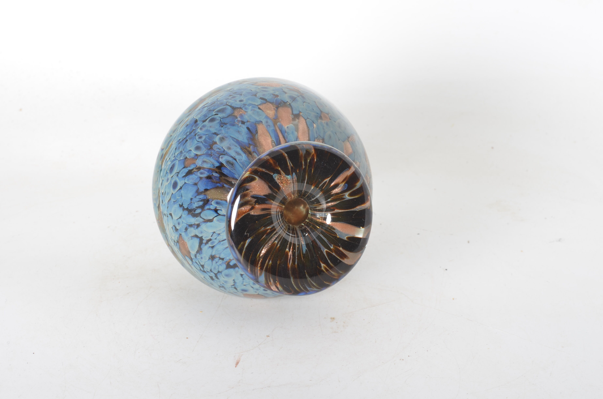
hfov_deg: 27.0
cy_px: 200
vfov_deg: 18.1
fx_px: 1254
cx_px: 302
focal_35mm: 75
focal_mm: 50
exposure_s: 1/125
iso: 100
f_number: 11
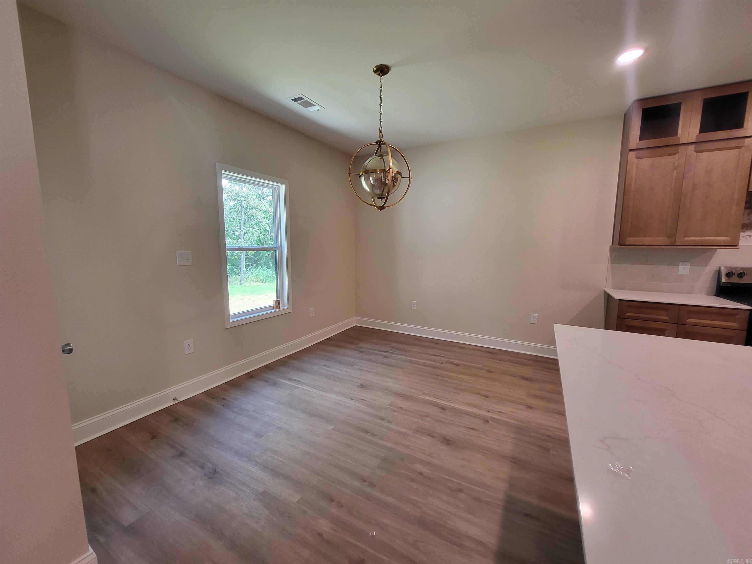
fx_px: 282
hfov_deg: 106.2
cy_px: 282
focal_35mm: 13
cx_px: 376
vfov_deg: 89.9
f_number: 2.2
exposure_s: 1/60
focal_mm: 1.74
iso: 160
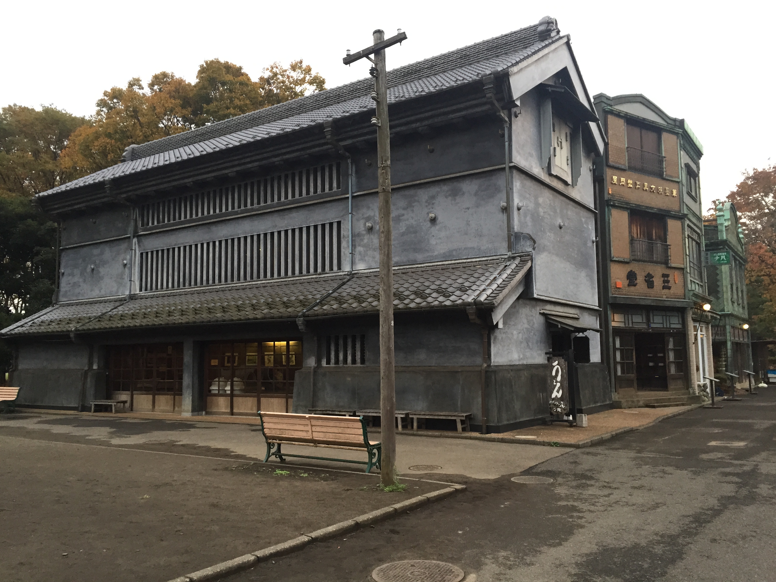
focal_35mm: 29
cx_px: 388
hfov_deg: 61.7
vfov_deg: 48.2
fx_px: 650
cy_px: 291
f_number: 2.2
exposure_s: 1/30
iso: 40
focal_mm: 4.15
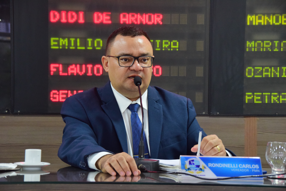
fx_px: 1311
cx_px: 143
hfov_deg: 12.4
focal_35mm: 165
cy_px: 96
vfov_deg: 8.3
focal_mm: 110
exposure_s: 1/60
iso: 1600
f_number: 5.3
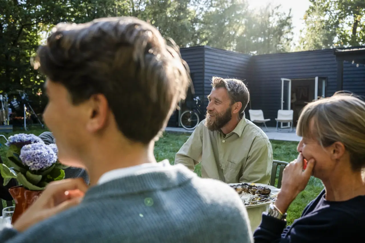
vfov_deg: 53.1
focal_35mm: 24
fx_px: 243
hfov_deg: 73.8
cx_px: 182
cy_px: 122
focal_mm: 24
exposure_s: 1/2000
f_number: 2.8
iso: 500
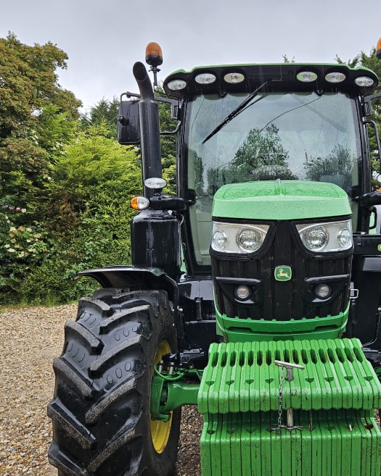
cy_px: 275
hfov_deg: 41.3
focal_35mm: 35
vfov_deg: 51.4
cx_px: 271
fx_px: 494
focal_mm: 5.4
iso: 25
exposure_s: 1/123
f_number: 1.8
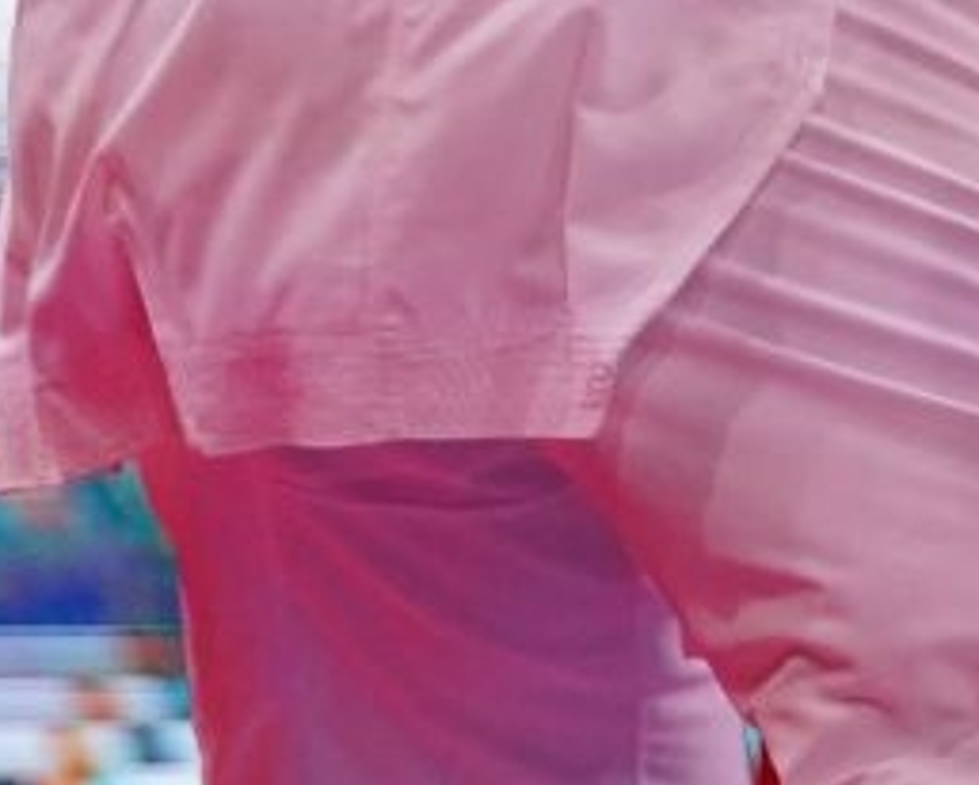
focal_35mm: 1096
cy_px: -1132
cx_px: 2004
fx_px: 31780
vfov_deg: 1.4
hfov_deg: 1.8
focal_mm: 167
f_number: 2.8
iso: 3200
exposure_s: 1/1000
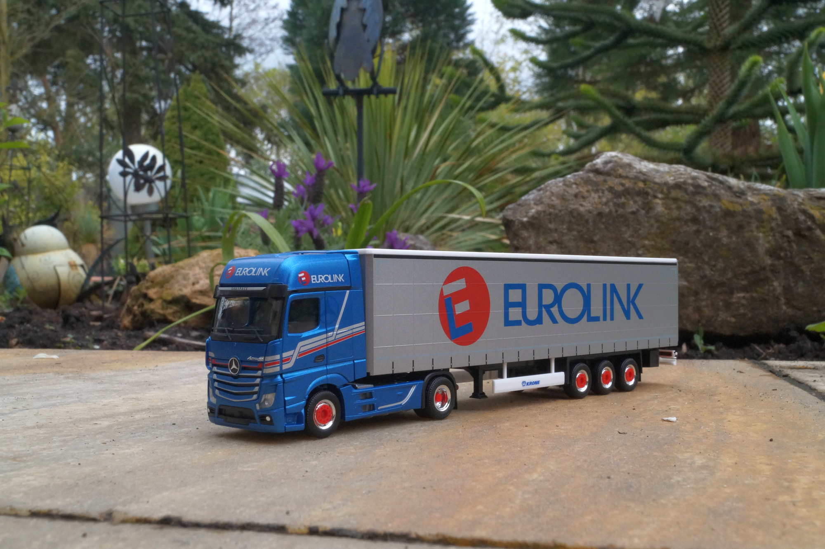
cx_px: 412
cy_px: 274
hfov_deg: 46.4
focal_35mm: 42
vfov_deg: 31.9
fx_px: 962
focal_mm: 28
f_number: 22
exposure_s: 1/60
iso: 800
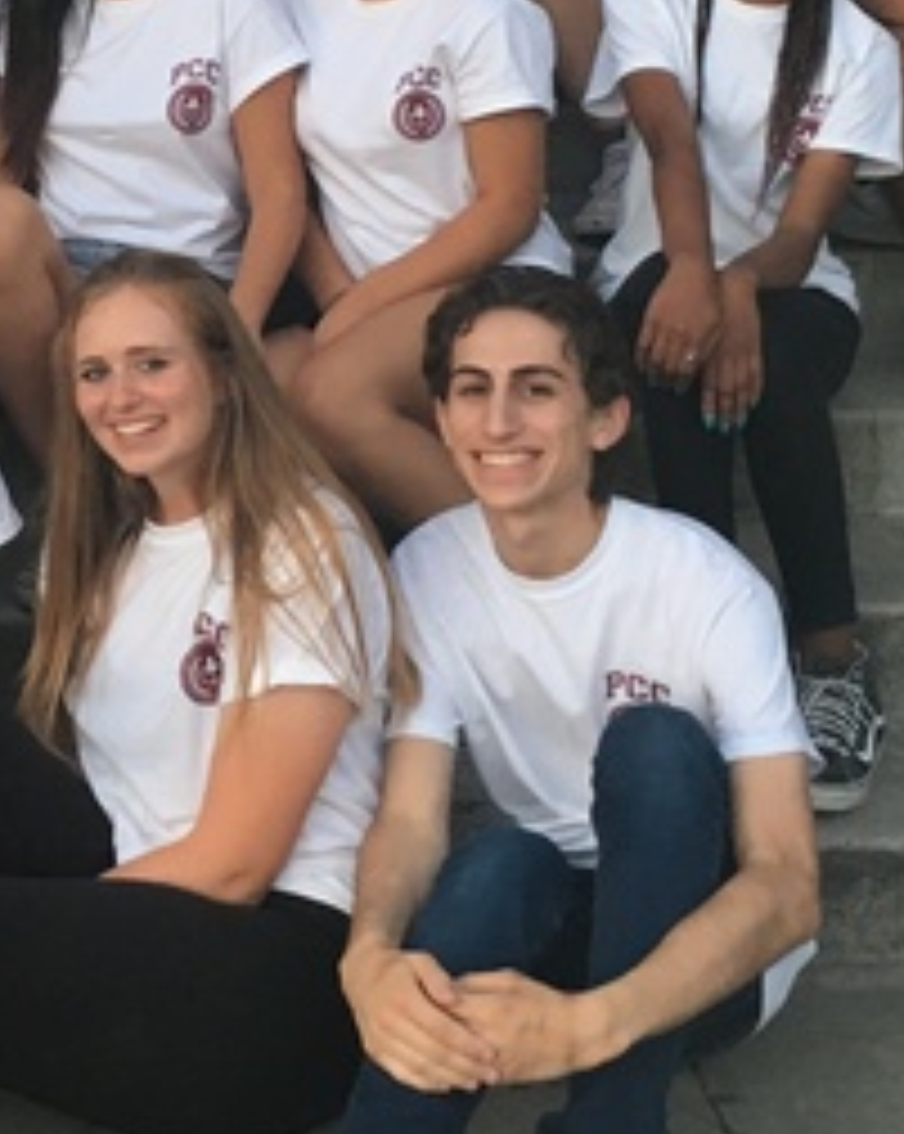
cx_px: 126
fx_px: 2714
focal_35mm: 81
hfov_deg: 18.7
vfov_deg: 23.1
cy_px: 171
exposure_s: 1/30
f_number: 2.2
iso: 40
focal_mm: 4.15
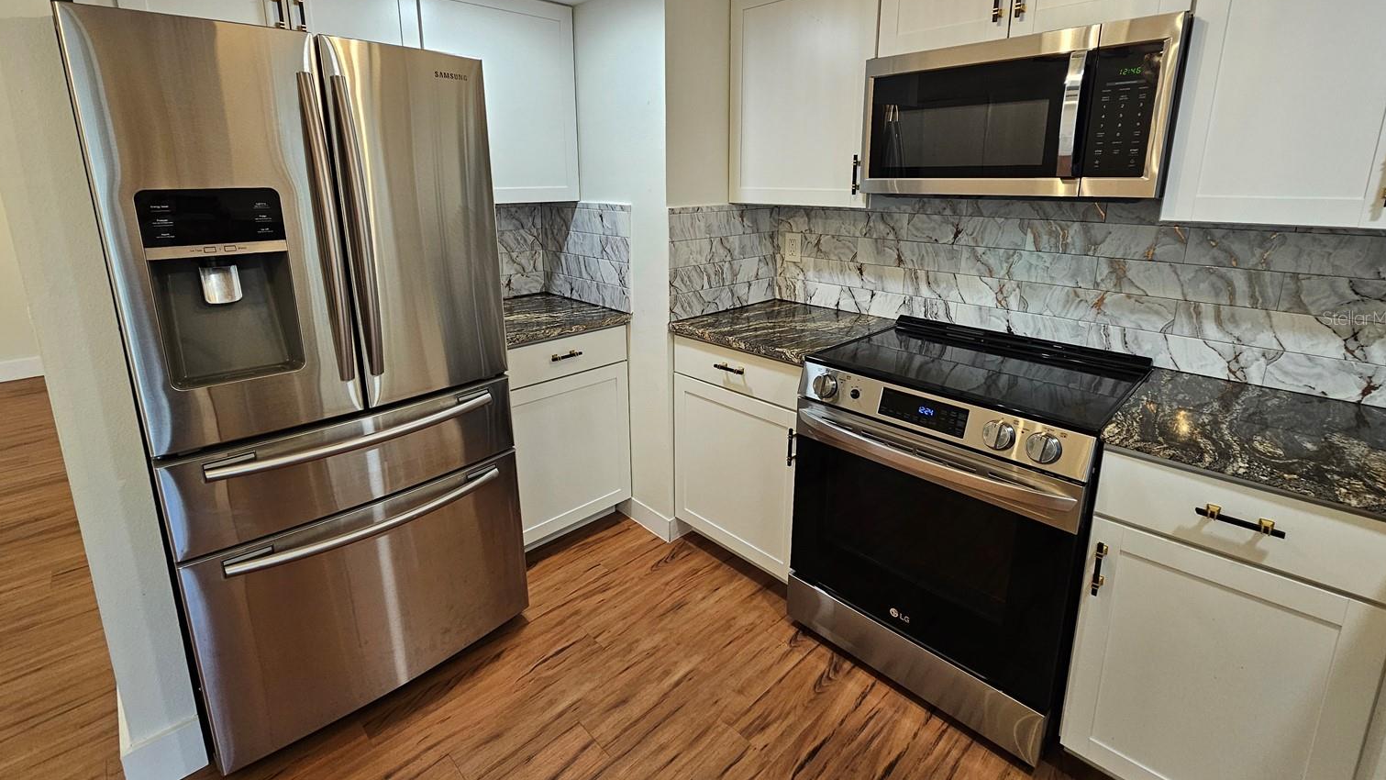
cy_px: 318
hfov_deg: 103.0
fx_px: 551
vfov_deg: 69.9
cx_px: 675
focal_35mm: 15
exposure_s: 1/60
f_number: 2.2
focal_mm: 2.2
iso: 160
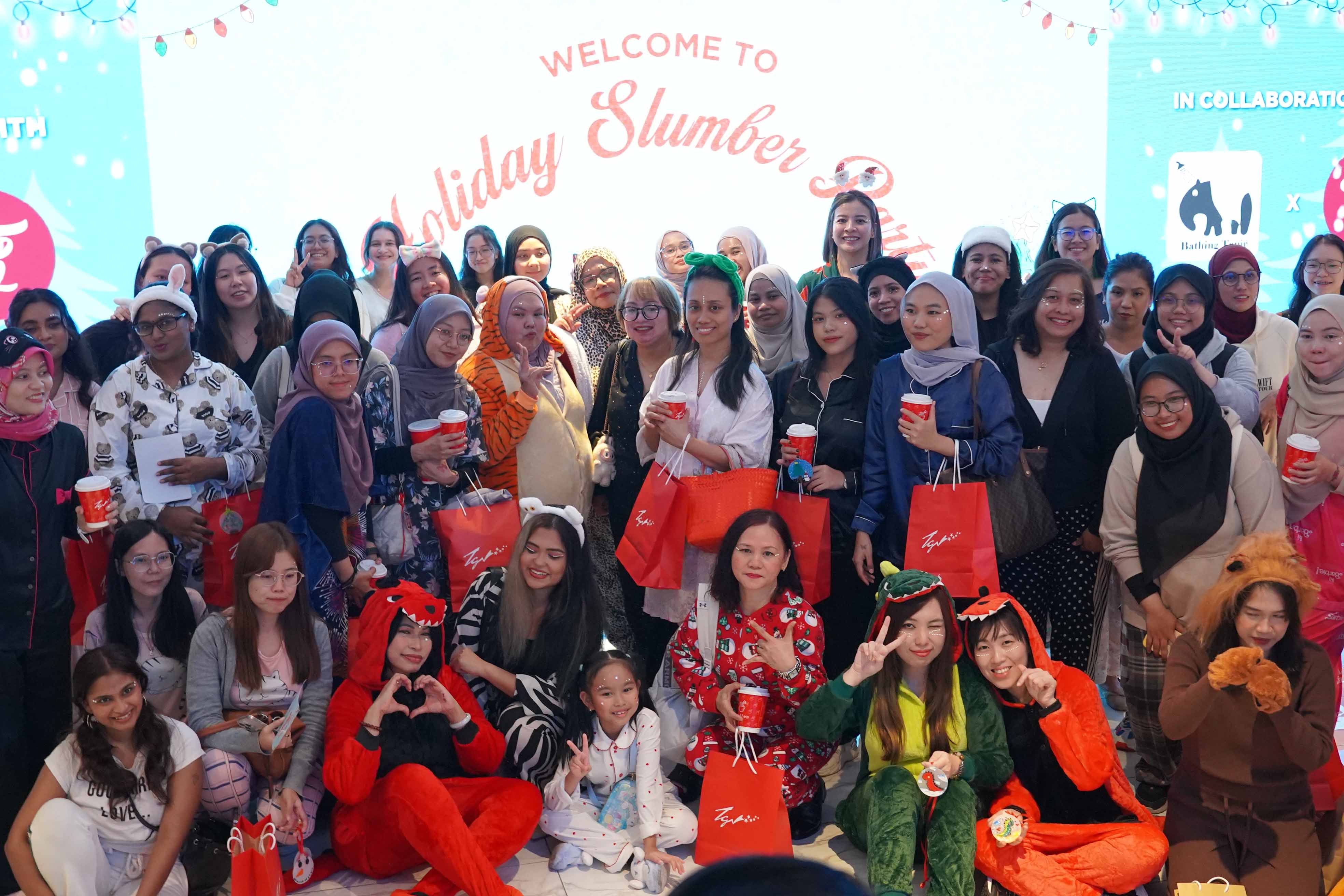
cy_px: 448
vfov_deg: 34.2
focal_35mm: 39
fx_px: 1456
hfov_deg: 49.6
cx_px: 672
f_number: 4
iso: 4000
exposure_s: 1/160
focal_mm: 26
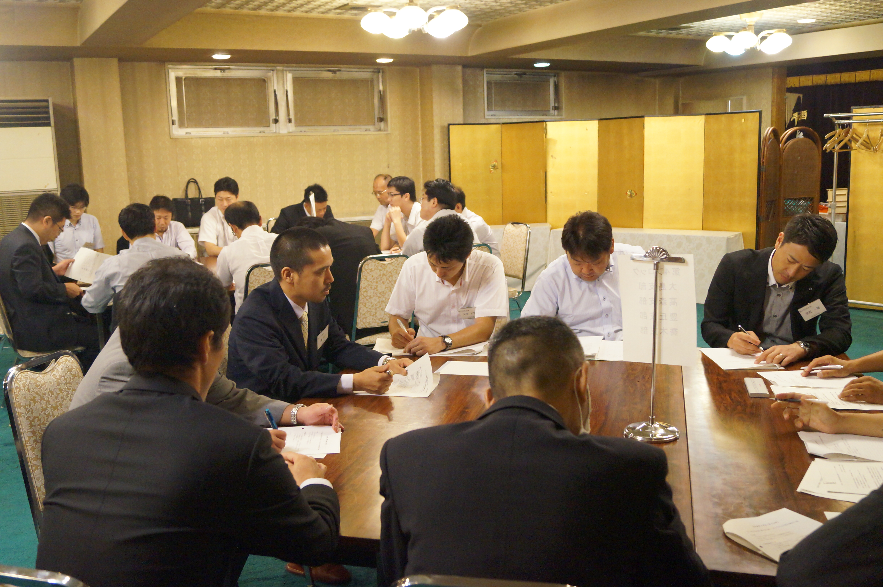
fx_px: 809
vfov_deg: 39.9
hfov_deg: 57.3
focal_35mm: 33
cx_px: 442
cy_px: 294
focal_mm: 22
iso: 3200
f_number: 4
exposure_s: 1/50
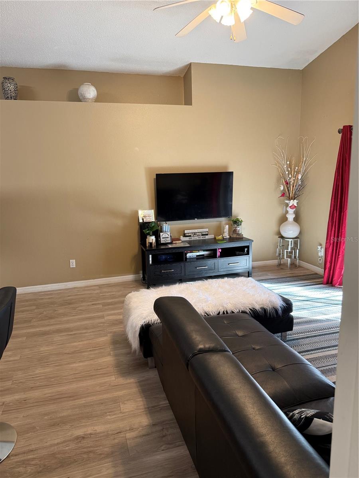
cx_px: 180
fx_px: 332
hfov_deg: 56.8
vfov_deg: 71.6
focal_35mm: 24
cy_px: 239
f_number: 1.78
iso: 200
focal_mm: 6.76
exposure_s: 1/60
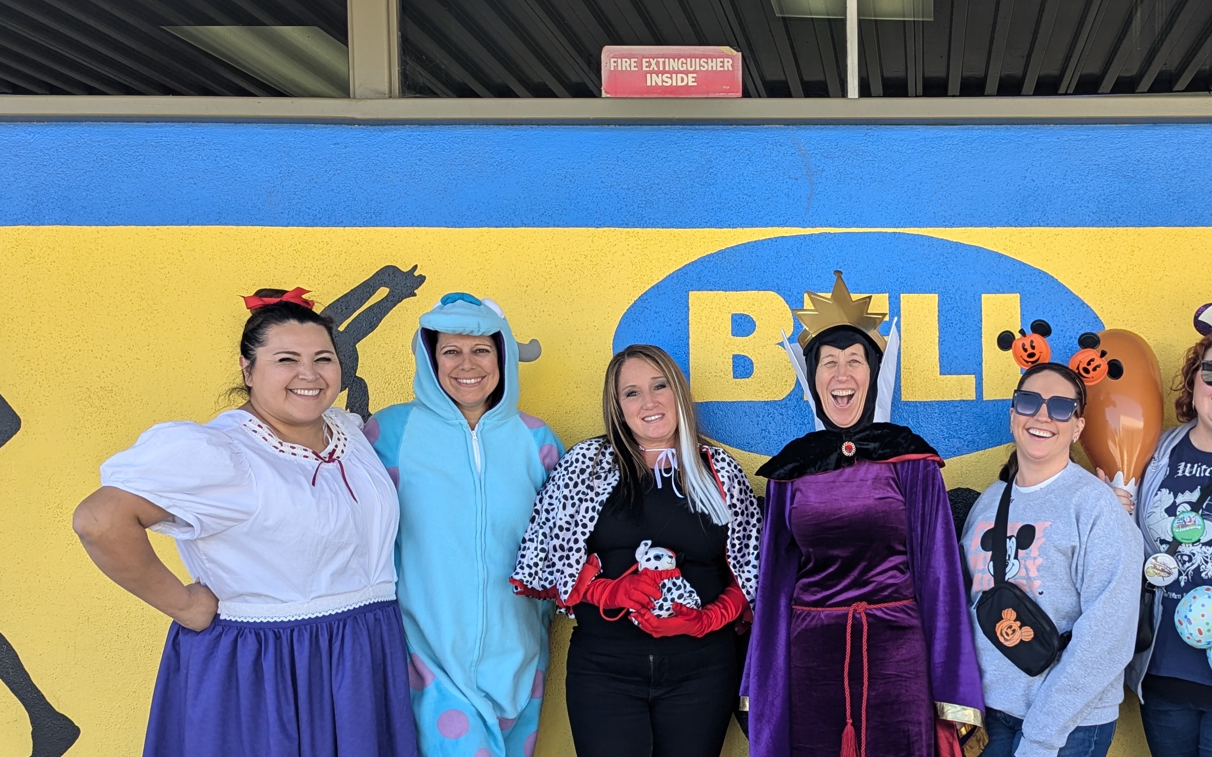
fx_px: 1453
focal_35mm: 44
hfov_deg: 44.0
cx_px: 889
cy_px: 530
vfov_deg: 28.9
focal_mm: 6.81
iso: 49
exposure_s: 1/348
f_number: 1.85
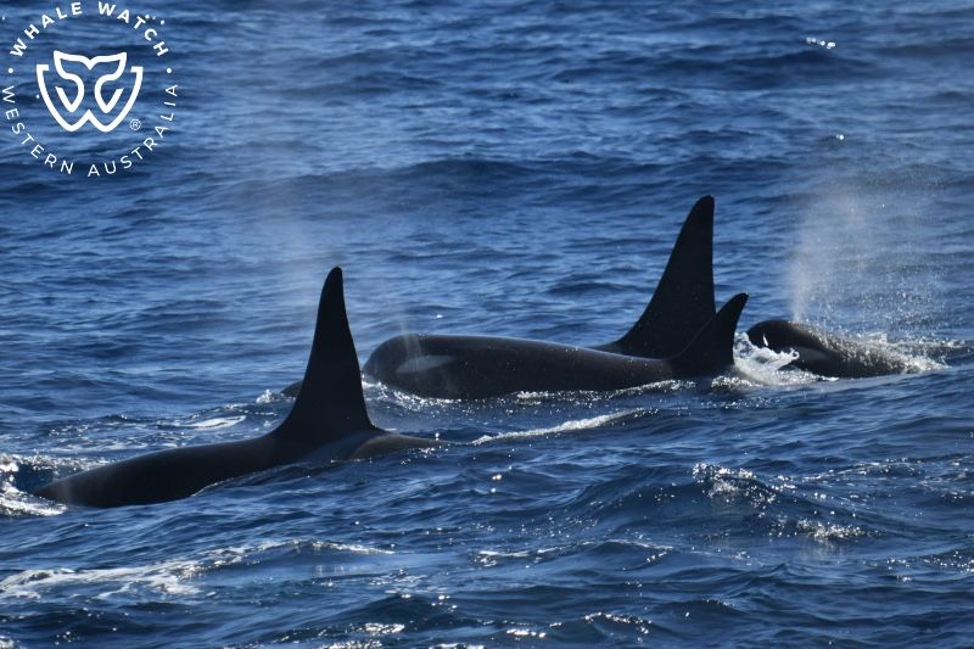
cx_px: 487
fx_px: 16229
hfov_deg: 3.4
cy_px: 324
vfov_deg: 2.3
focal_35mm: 600
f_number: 6.3
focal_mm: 600
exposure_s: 1/8000
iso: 1000
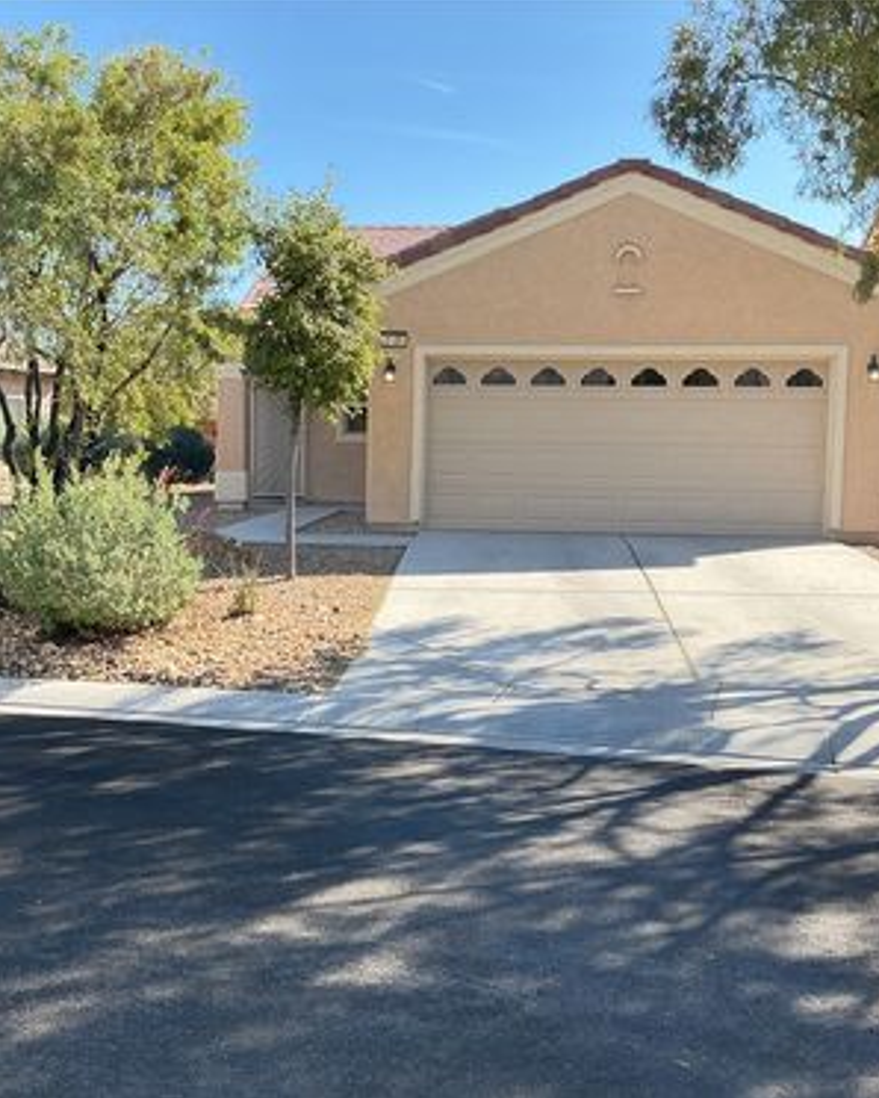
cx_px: 401
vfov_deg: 47.9
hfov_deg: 39.2
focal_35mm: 38
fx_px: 1235
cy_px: 550
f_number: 1.8
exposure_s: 1/620
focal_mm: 3
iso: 25
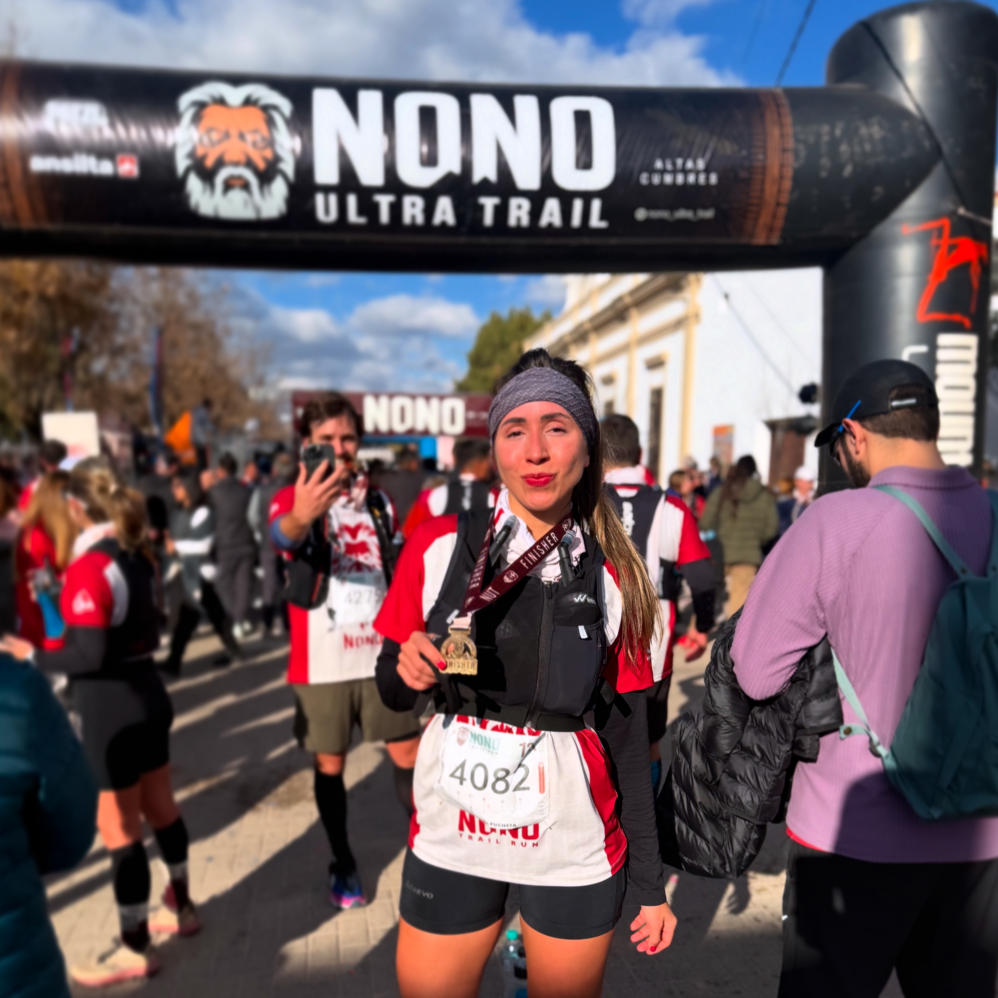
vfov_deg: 54.6
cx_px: 489
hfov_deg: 55.6
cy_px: 661
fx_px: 946
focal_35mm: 29
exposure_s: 1/4673
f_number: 1.78
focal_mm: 6.76
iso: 80
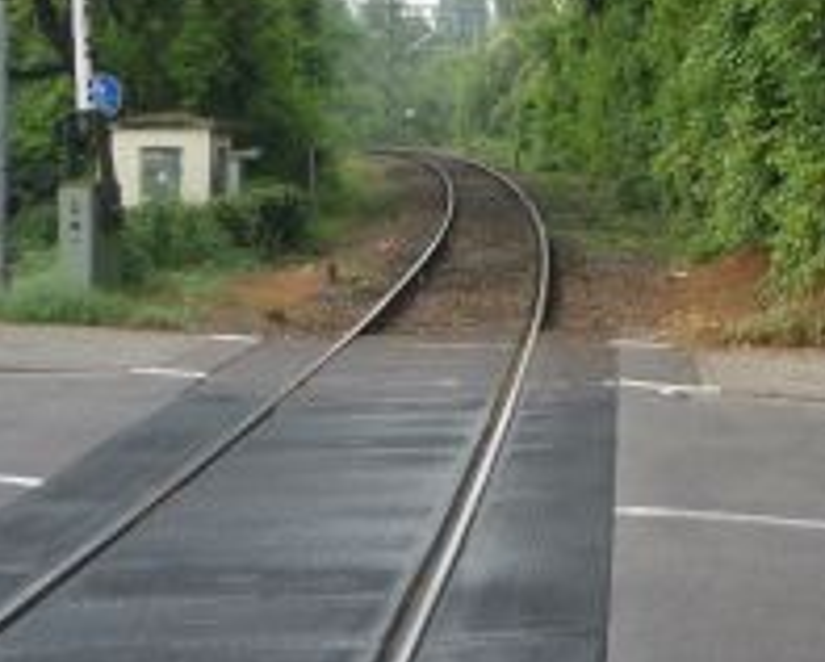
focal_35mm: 76
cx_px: 586
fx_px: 1858
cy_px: -13
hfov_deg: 24.8
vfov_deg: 19.6
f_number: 4
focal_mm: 5.2
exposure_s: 1/250
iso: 100
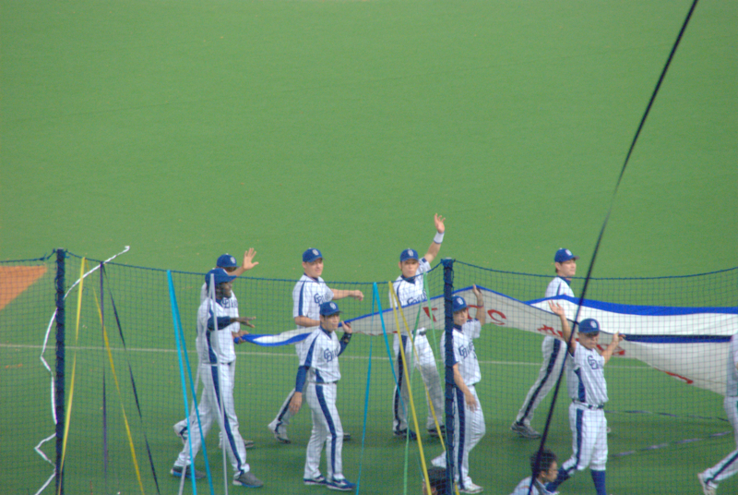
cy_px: 248
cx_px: 369
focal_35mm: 300
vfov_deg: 4.6
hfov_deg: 6.9
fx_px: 6159
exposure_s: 1/80
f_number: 6.3
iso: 1600
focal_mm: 200
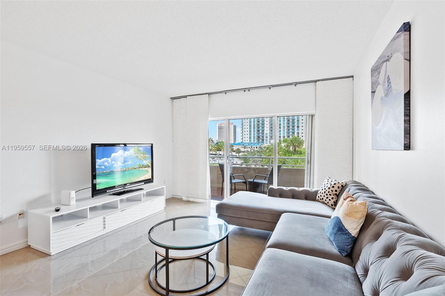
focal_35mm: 15
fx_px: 185
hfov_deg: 100.4
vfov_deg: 77.3
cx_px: 222
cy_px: 148
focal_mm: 10
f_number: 8
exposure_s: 1/13
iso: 200
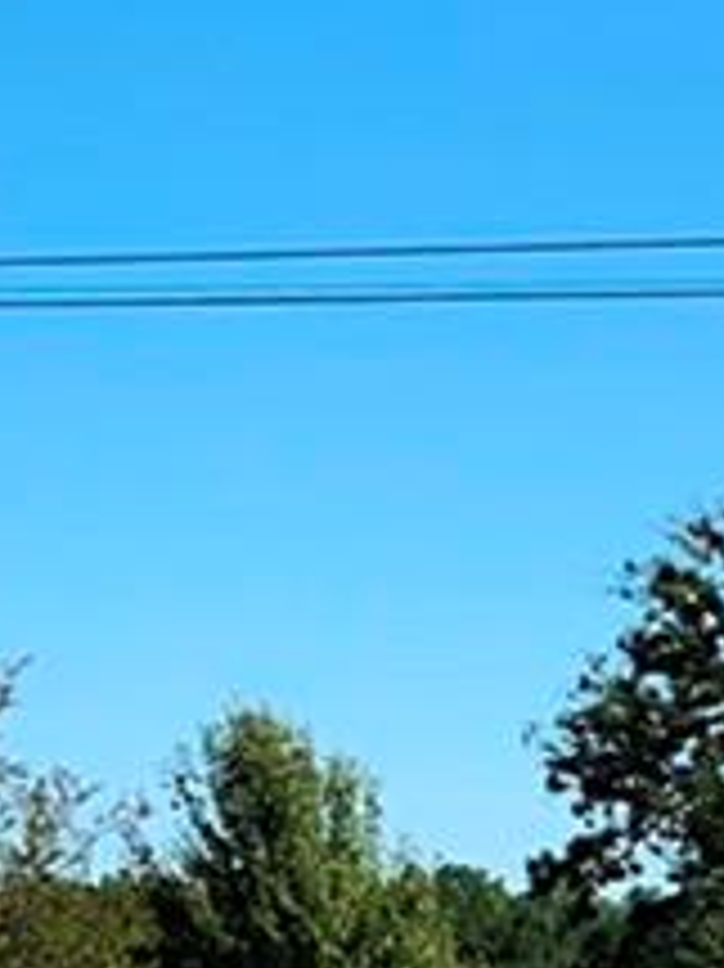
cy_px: 1657
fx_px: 3461
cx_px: 2185
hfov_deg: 9.4
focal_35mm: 124
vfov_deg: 14.3
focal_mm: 4.25
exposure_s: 1/1880
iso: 25
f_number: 1.8
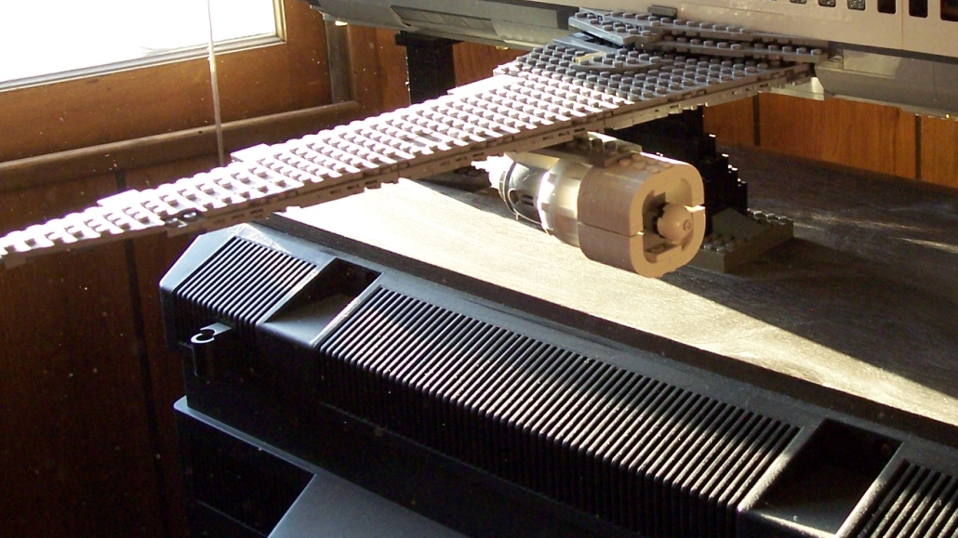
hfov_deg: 31.5
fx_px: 1676
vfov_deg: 18.0
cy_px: 48
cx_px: 679
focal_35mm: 66
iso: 200
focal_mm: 8
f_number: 3.4
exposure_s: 1/45
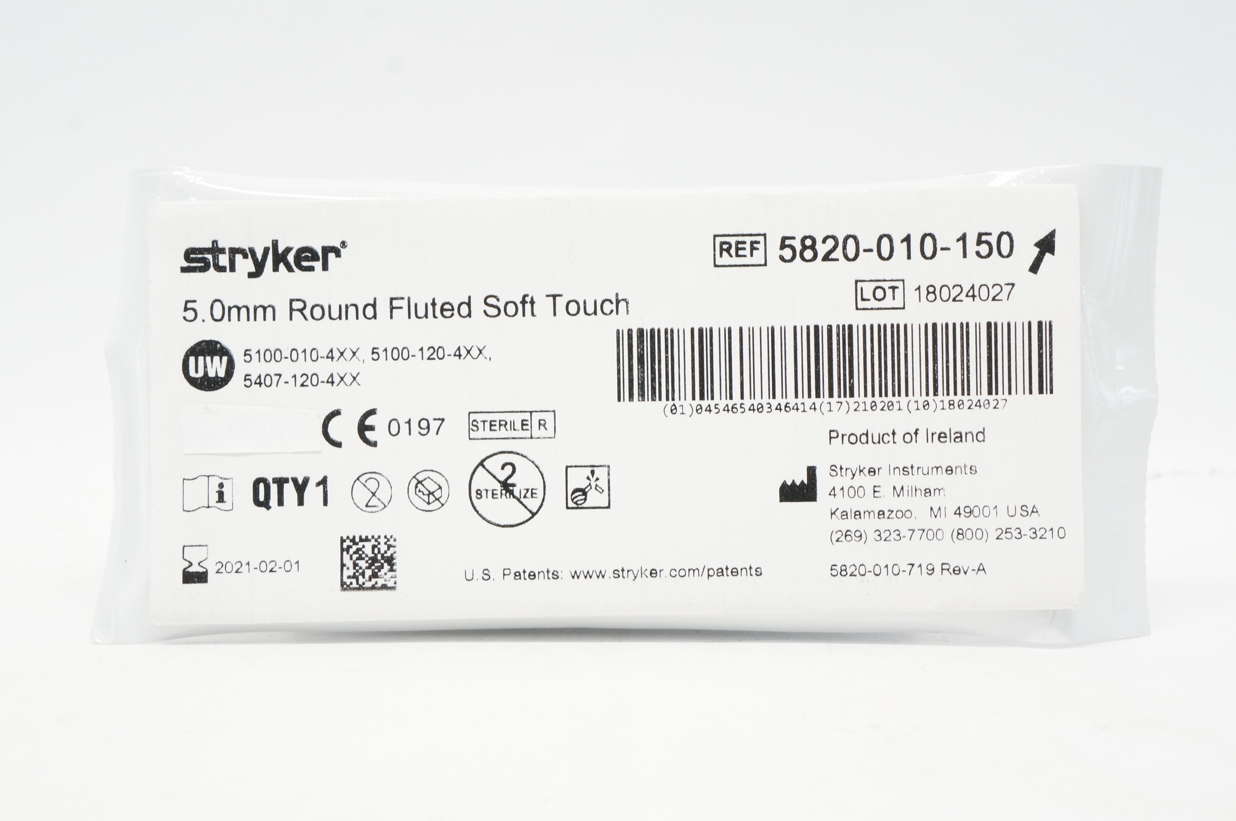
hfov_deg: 37.9
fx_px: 1801
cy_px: 410
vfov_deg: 25.7
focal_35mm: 52
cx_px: 618
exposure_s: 1/20
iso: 800
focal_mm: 35
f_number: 10
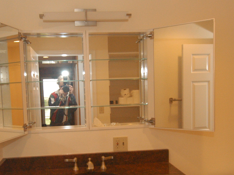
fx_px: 270
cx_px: 94
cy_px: 109
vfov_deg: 35.8
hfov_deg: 46.5
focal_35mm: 40
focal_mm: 12
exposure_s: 1/60
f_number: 7.1
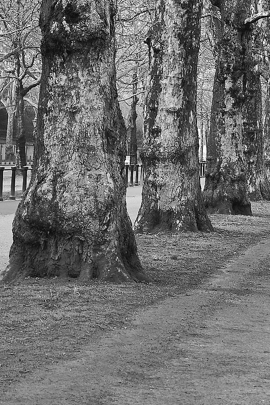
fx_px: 1599
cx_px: 279
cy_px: -78
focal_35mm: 142
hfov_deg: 9.6
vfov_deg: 14.0
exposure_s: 1/30
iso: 200
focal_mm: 55
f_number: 9
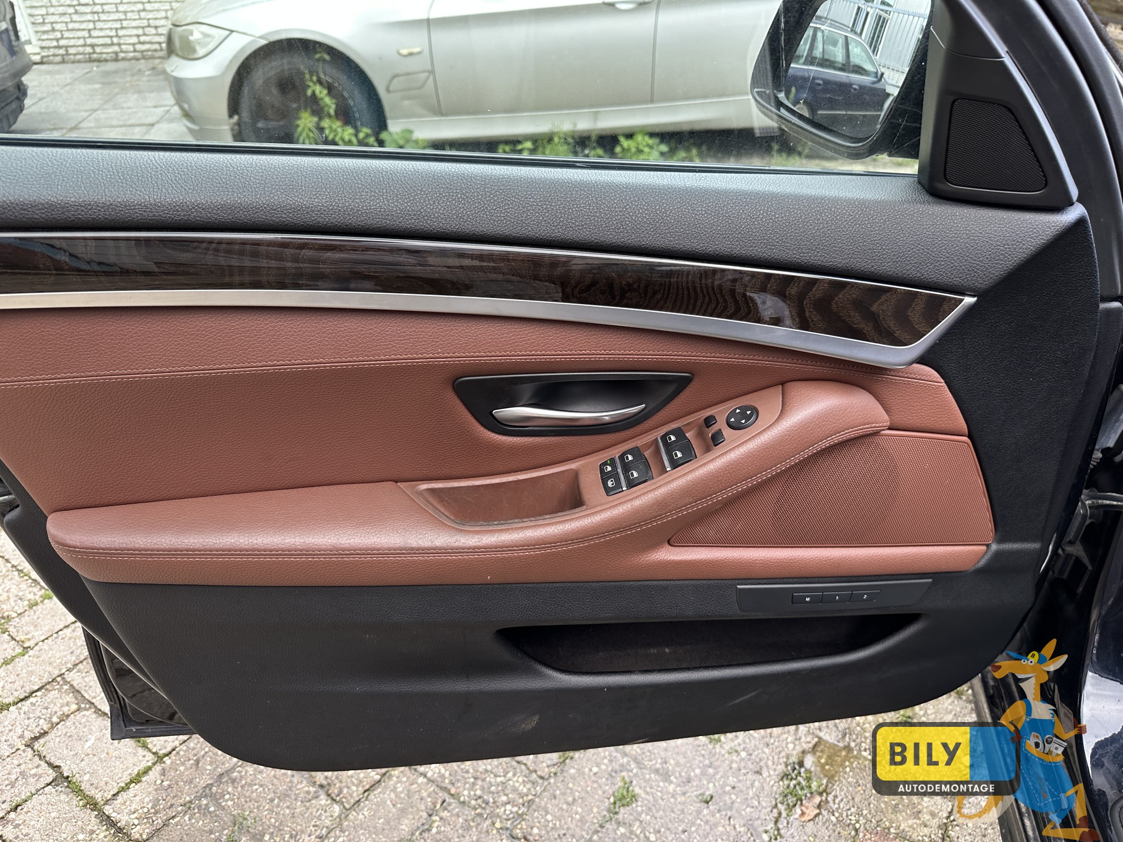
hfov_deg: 71.6
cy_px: 421
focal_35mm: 24
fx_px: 779
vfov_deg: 56.8
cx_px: 562
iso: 80
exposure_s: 1/121
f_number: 1.78
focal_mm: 6.86
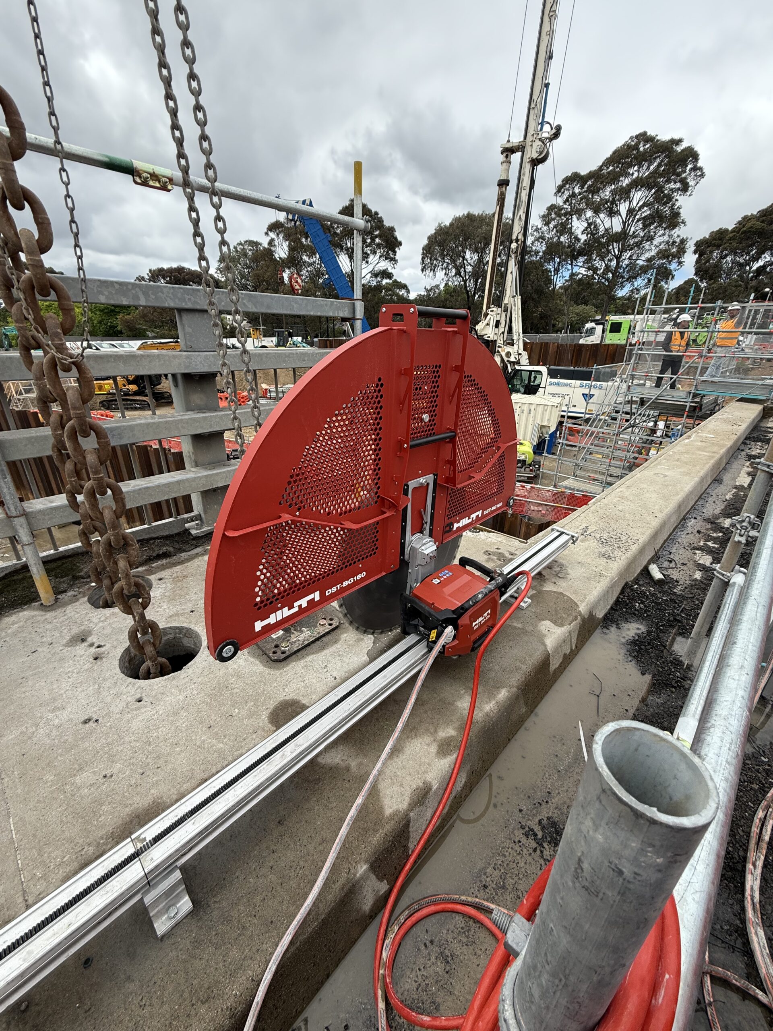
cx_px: 386
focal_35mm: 14
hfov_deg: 85.7
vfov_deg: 102.1
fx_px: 417
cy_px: 516
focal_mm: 2.22
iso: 50
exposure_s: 1/1033
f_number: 2.2
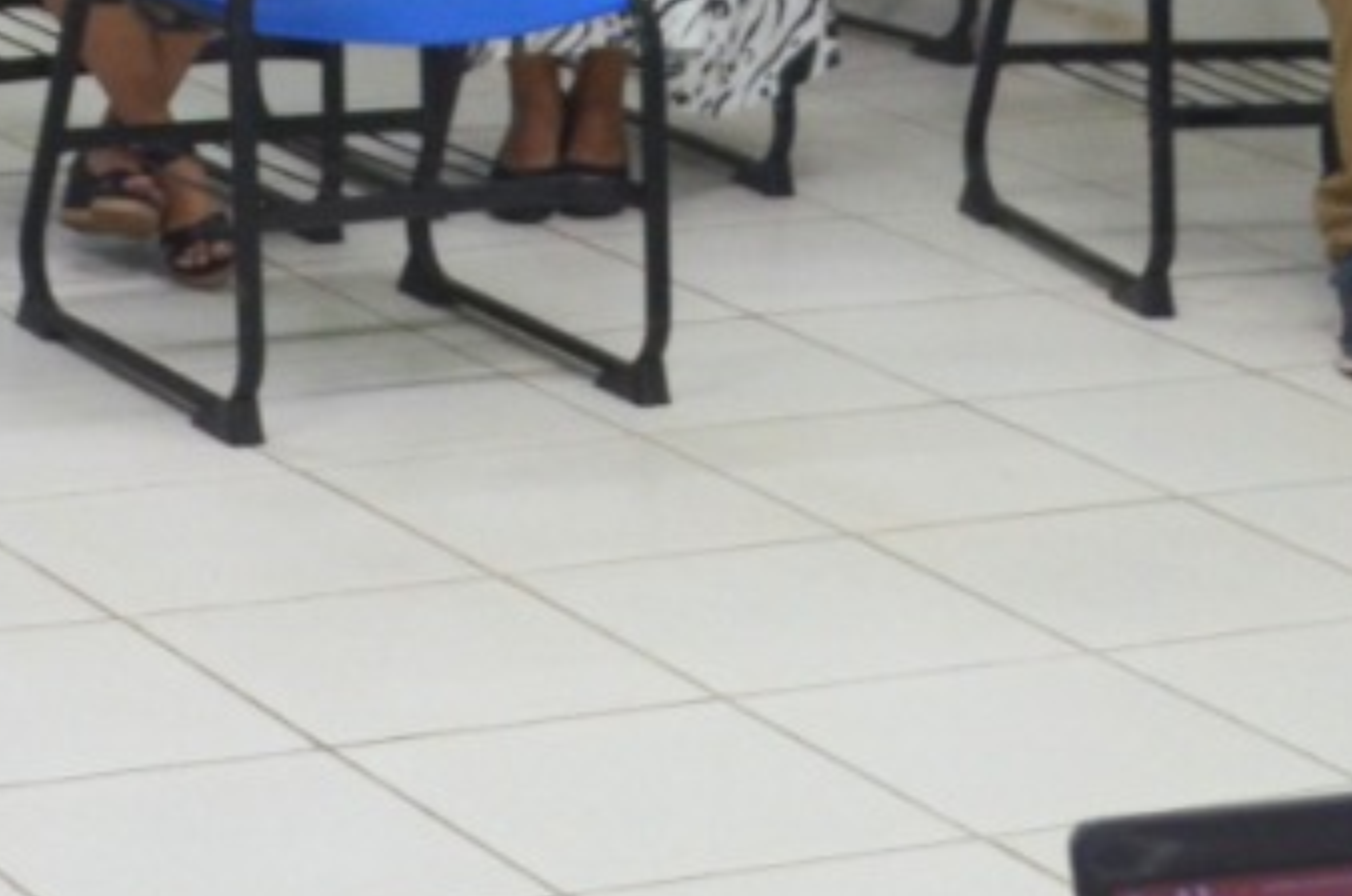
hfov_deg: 12.8
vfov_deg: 8.4
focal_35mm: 159
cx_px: 124
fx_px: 5960
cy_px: -416
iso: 400
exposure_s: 1/100
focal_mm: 22
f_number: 3.8
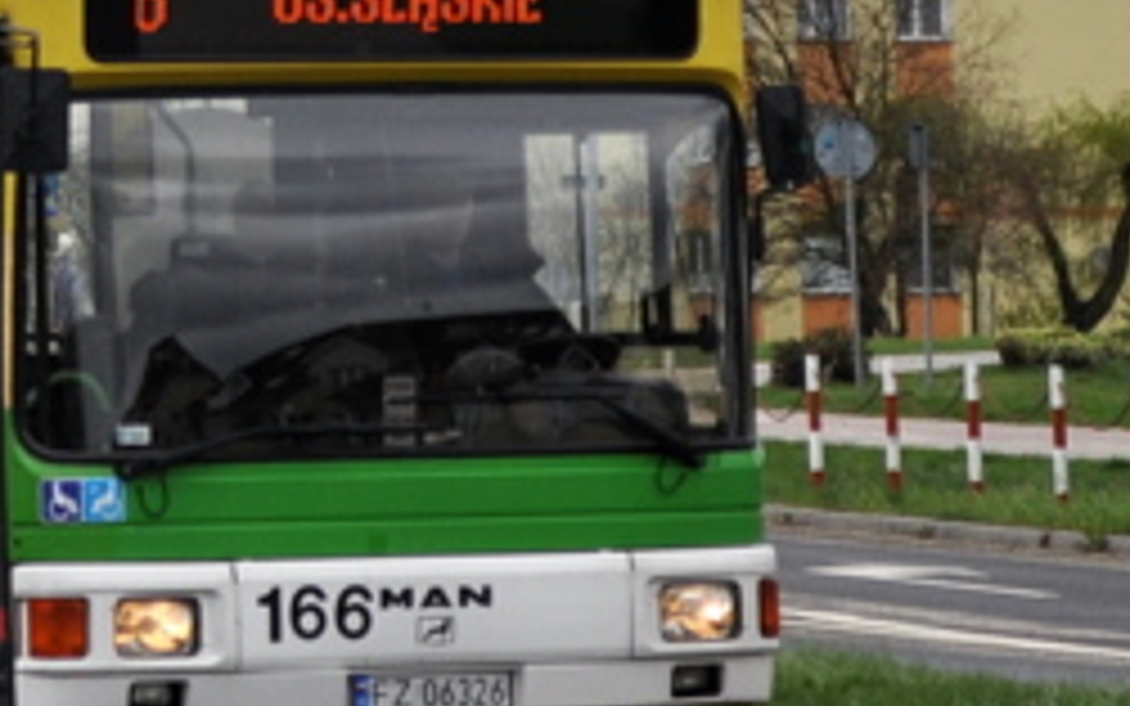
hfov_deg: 6.9
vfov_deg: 4.4
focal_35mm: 301
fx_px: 9266
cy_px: -58
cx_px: -401
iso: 400
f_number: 5.6
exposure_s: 1/1250
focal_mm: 55
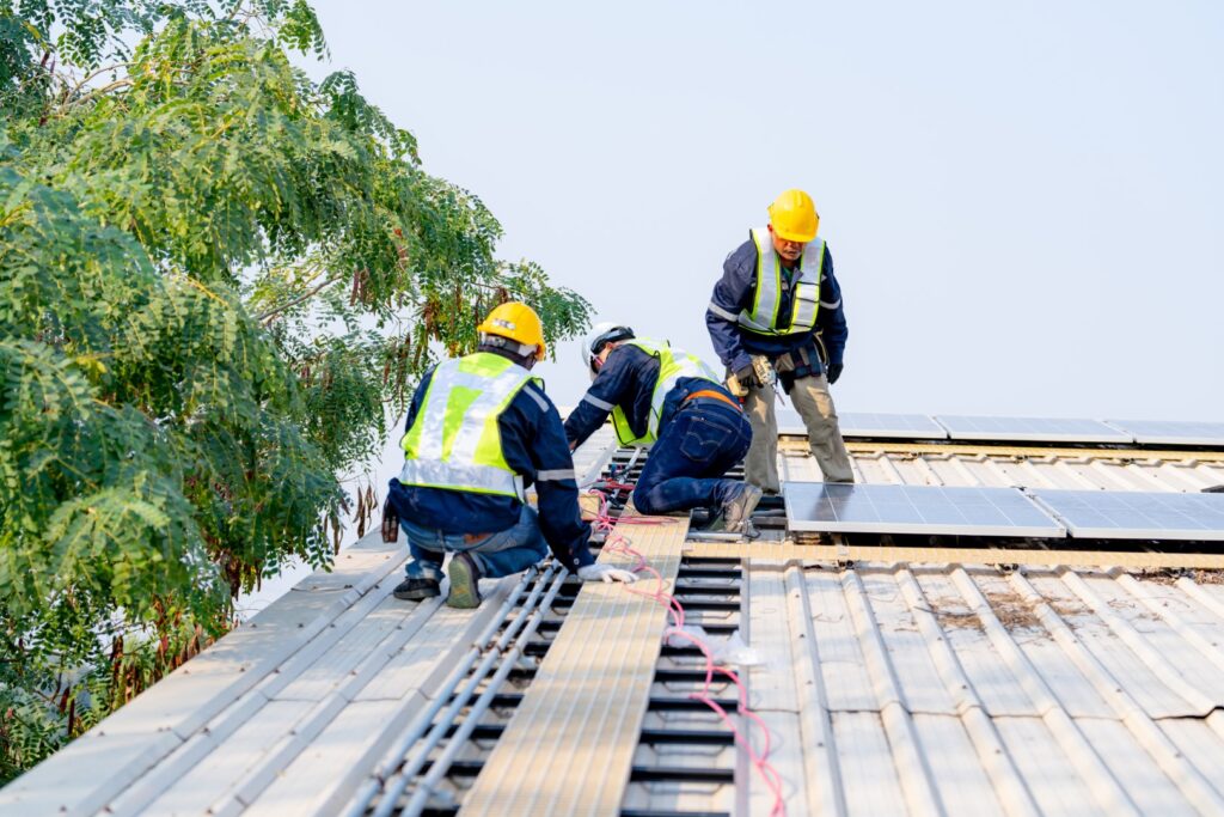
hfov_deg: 22.6
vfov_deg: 15.2
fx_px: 3060
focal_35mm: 90
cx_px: 612
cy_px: 408
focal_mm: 90
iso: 100
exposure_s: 1/640
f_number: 4.5
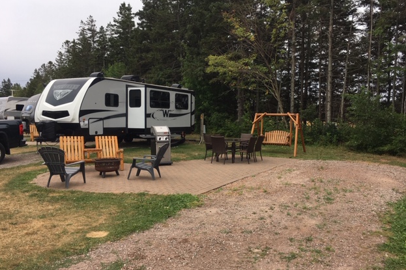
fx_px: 349
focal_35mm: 31
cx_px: 204
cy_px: 131
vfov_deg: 42.3
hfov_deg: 60.3
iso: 25
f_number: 2.2
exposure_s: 1/309
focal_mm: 4.15
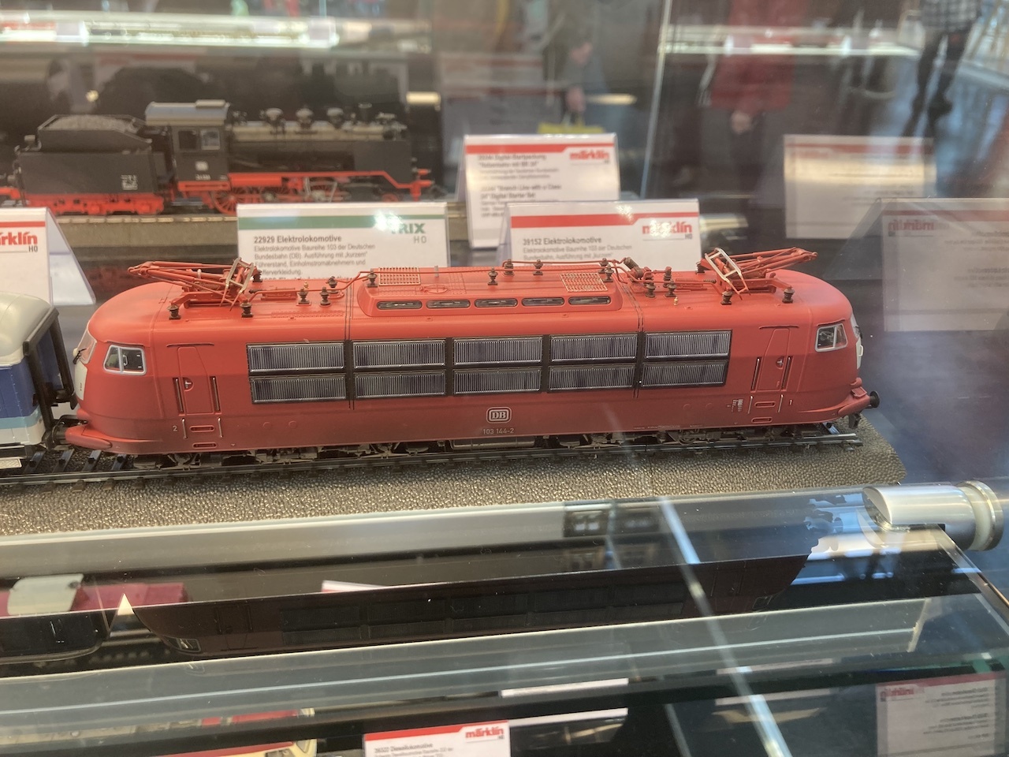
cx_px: 504
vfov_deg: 49.7
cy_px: 378
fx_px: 816
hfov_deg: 63.4
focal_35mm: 28
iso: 80
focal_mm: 3.99
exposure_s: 1/50
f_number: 1.8
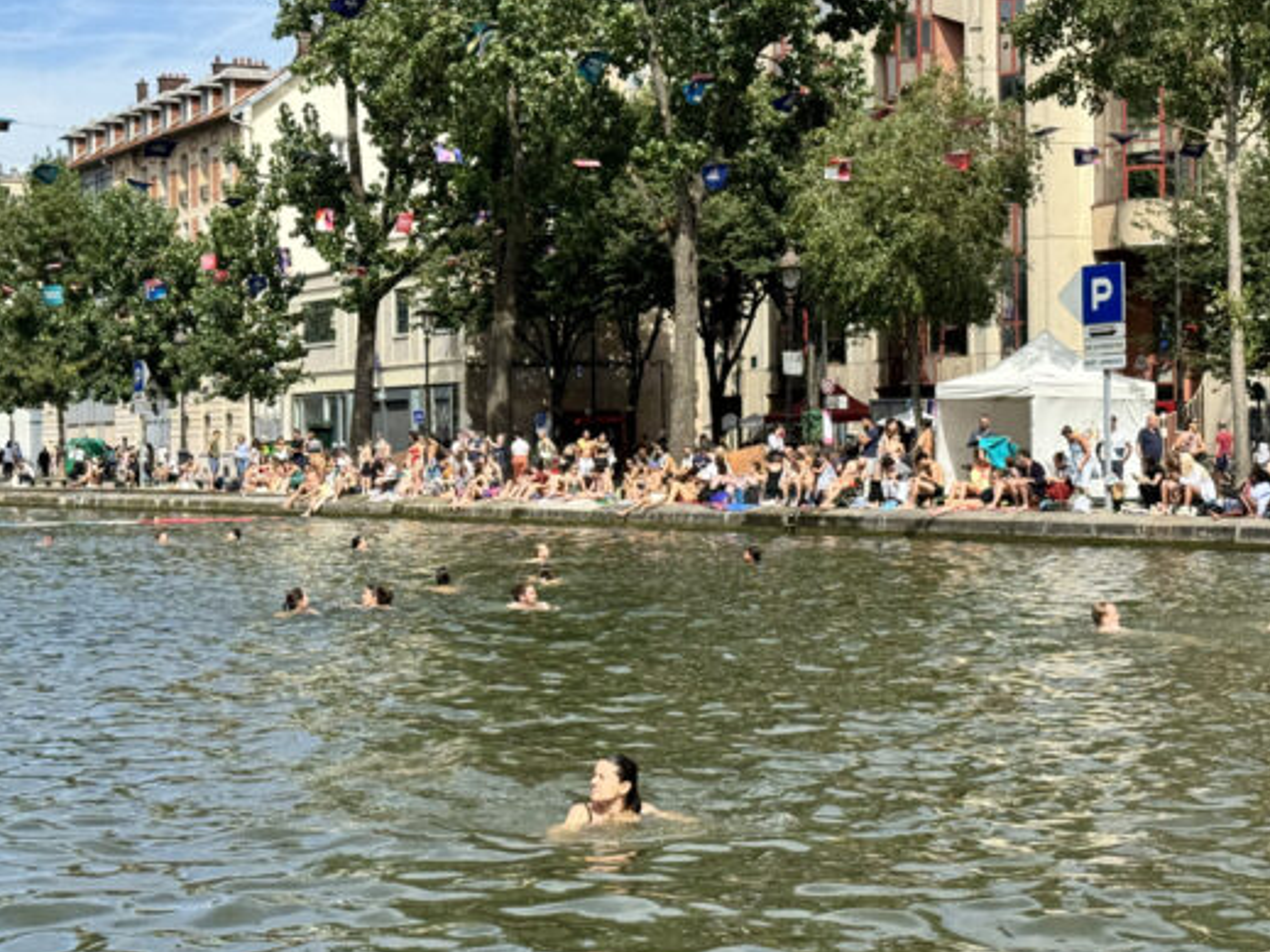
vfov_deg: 20.7
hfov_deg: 27.4
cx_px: 624
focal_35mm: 71
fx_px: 2604
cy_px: 399
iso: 64
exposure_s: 1/3425
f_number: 1.78
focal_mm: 6.76
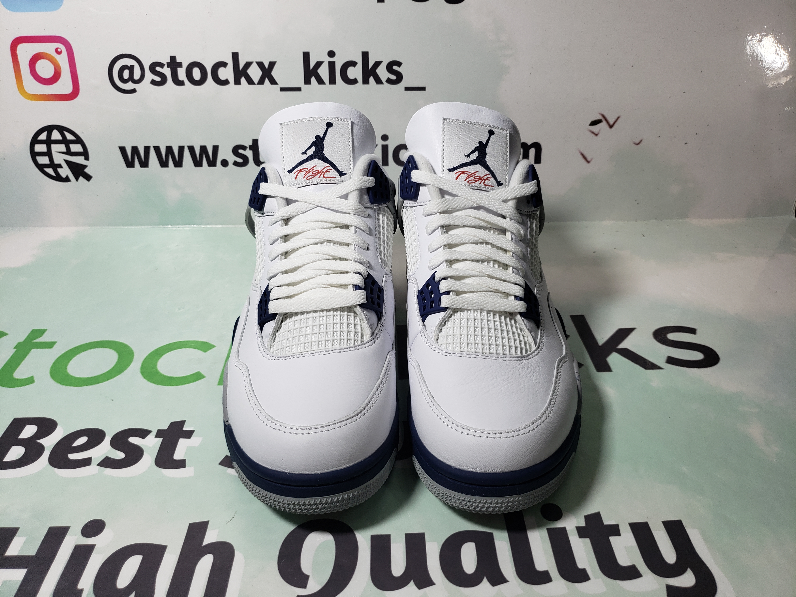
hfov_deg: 67.3
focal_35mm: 26
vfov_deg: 53.1
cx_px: 398
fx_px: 598
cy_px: 298
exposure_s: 1/519
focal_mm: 4.3
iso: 50
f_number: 1.5
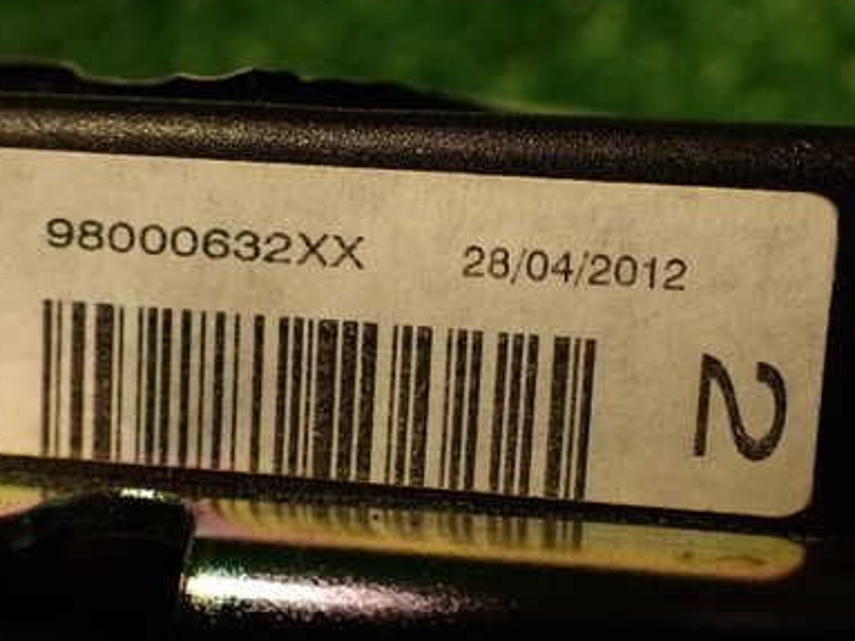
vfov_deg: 30.9
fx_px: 1161
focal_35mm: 47
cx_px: 422
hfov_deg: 40.4
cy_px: 328
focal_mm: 5.4
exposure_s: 1/40
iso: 200
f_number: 2.3
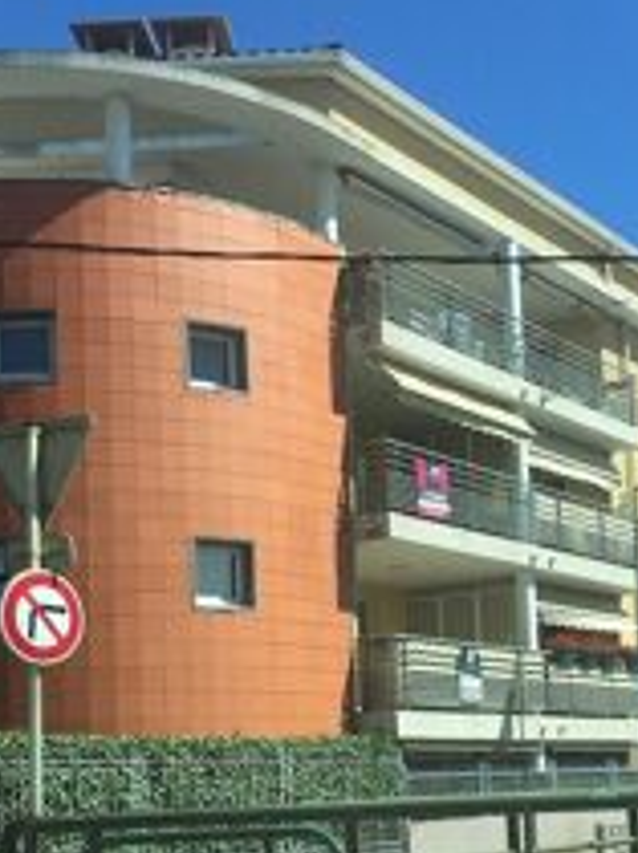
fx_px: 1453
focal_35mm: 59
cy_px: 591
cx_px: 427
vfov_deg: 32.4
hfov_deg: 24.6
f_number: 2.2
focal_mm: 4.15
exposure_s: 1/1364
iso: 32
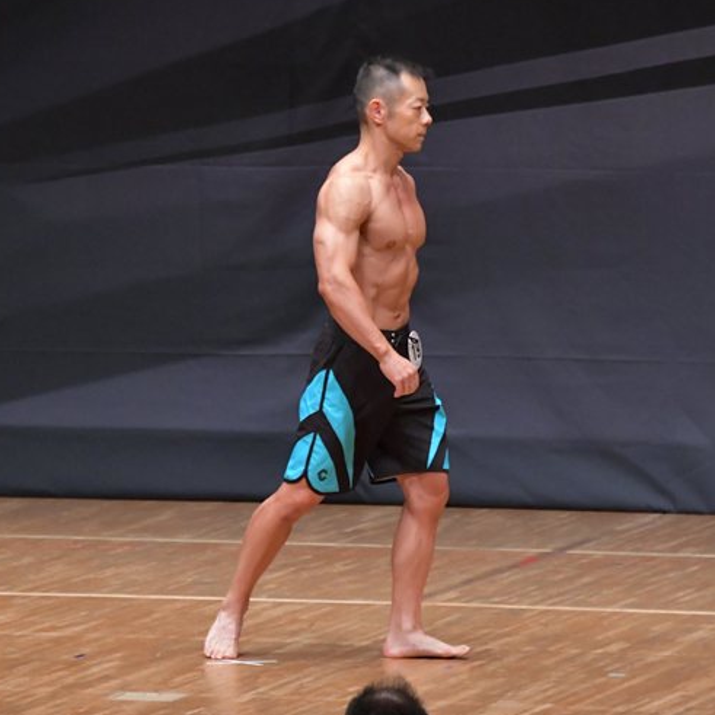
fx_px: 8927
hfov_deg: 4.6
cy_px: 355
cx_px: 269
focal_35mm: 382
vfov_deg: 4.6
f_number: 5.6
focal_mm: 190
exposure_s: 1/400
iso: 6400
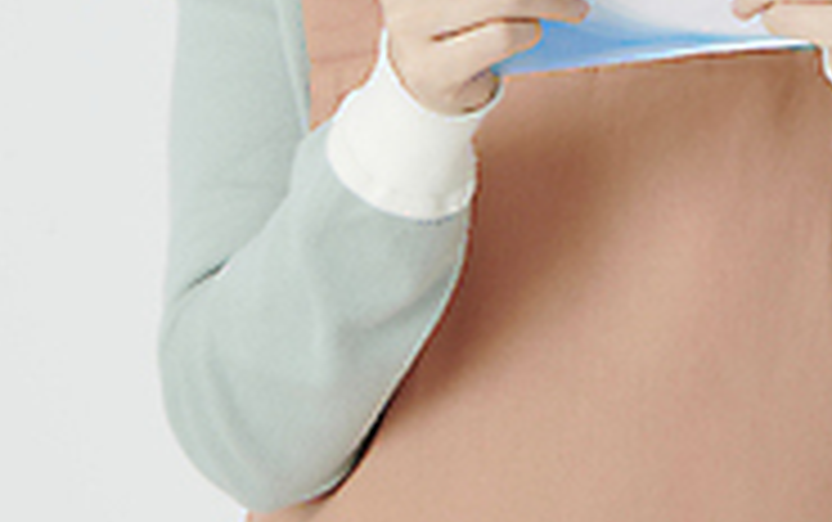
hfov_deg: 9.0
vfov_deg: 5.6
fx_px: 5243
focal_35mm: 231
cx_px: 913
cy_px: -230
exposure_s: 1/125
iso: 80
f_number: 11
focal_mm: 70
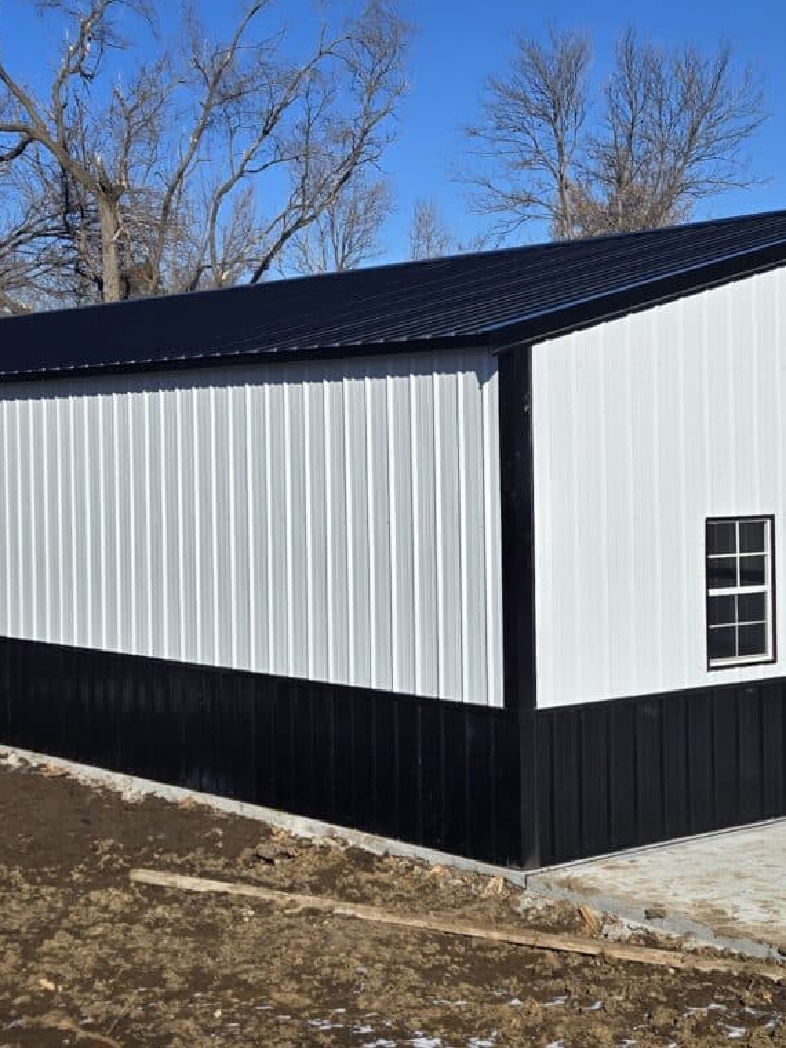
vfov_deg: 31.1
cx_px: 498
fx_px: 1877
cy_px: 436
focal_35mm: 62
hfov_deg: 23.6
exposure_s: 1/3220
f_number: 1.8
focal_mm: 5.4
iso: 25
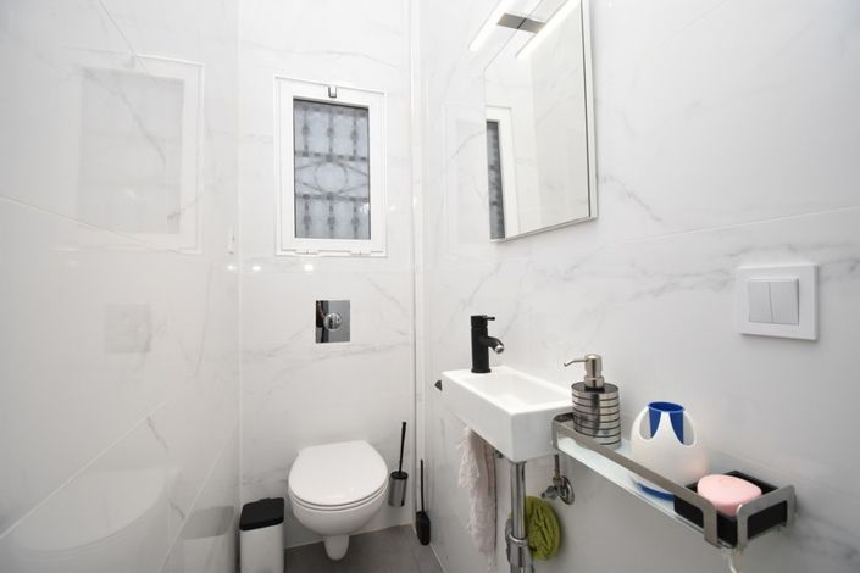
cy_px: 286
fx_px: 358
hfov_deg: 100.4
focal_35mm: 15
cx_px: 430
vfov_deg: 77.3
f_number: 4.5
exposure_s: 1/250
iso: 800
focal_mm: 10
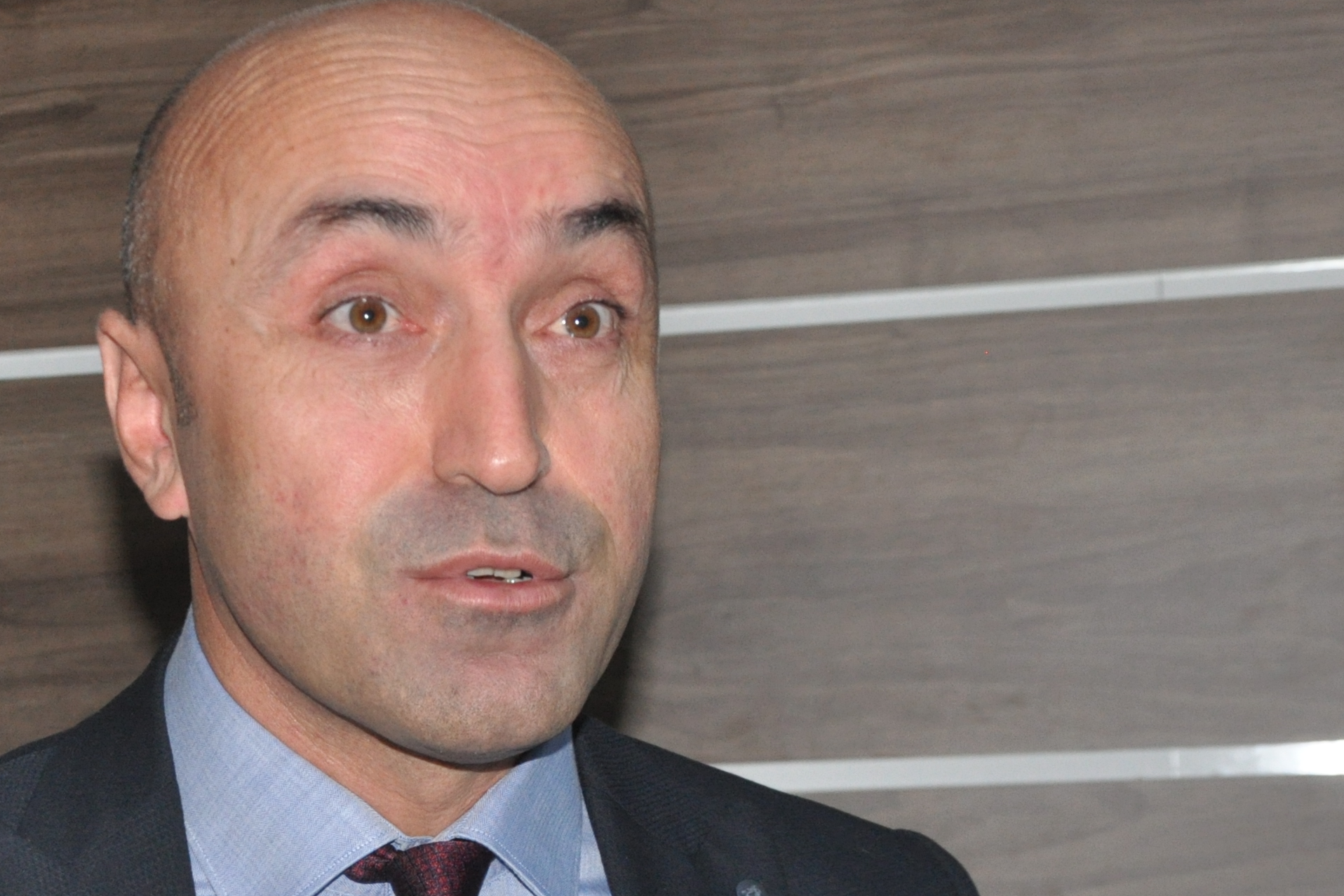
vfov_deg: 12.0
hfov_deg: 17.8
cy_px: 721
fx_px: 4255
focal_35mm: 114
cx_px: 249
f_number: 4.2
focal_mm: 34
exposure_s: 1/60
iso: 800
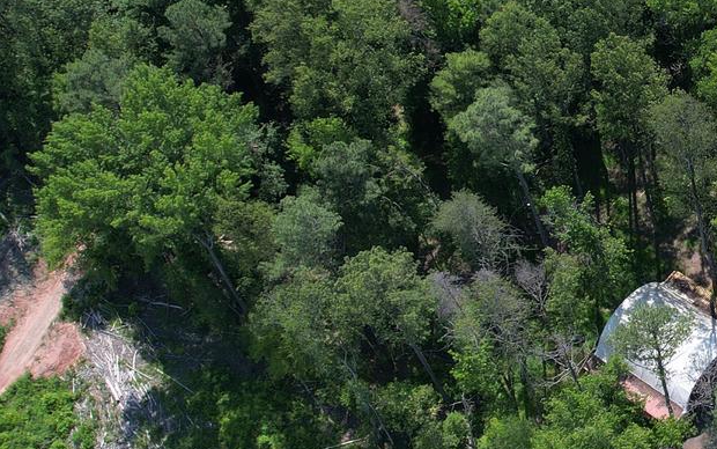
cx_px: 868
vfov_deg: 17.6
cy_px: 227
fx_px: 1447
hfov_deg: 25.0
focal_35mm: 74
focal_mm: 8.38
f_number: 2.8
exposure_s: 1/1250
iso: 100
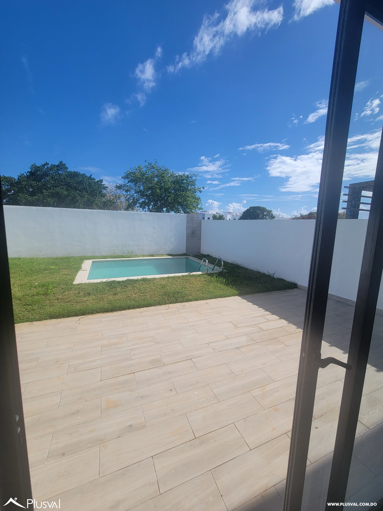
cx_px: 192
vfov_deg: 106.2
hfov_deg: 89.9
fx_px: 192
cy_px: 256
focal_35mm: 13
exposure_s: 1/2289
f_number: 2.2
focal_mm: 2.2
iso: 50
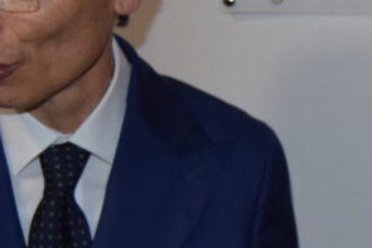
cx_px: 464
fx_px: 1230
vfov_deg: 11.4
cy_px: 228
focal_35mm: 119
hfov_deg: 16.4
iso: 400
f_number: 3.5
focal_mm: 18
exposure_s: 1/125
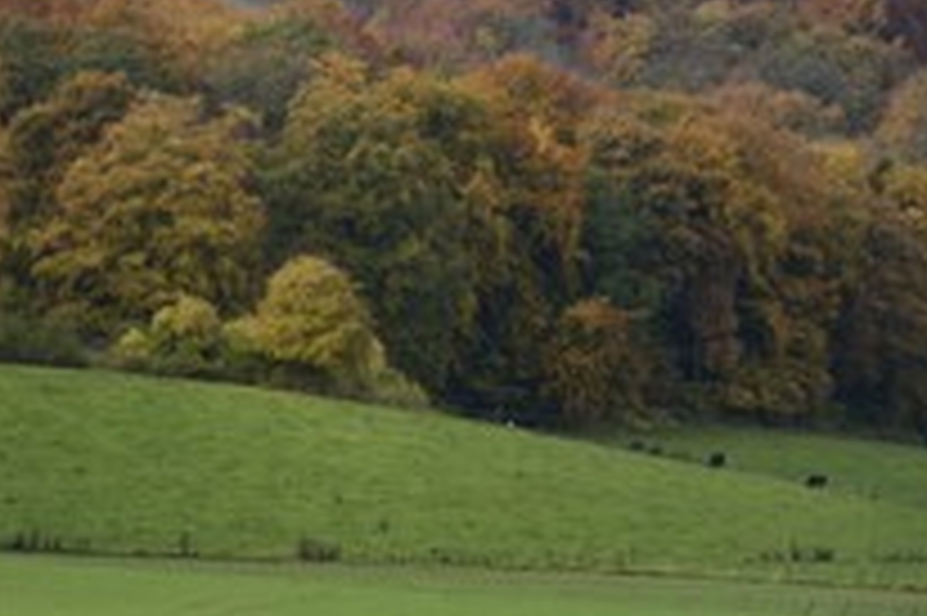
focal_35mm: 408
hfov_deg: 5.0
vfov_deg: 3.4
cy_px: 279
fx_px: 10497
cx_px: 63
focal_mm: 200
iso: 400
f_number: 8
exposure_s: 1/250
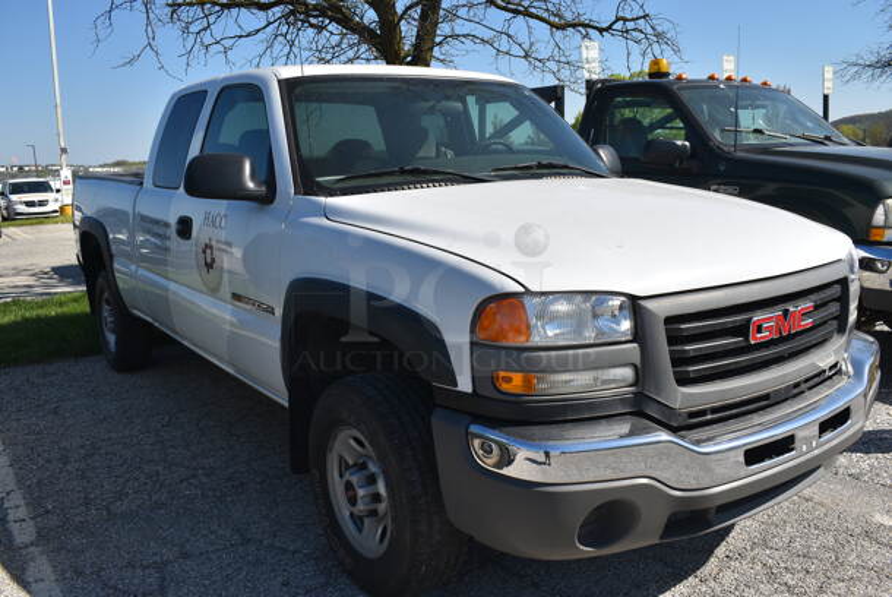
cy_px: 298
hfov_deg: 59.4
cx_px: 446
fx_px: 781
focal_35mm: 32
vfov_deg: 41.8
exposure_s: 1/320
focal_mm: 21
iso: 100
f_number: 9
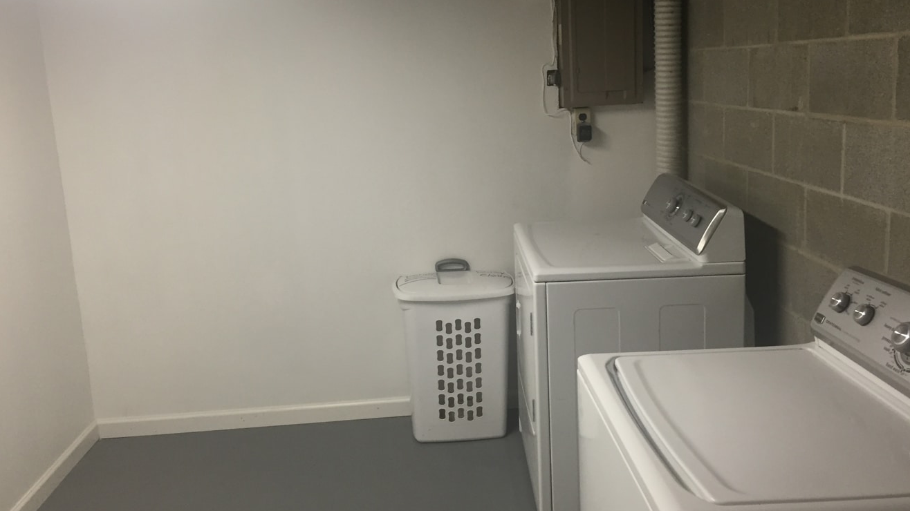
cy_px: 209
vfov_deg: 36.6
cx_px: 457
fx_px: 772
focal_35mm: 32
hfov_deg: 61.0
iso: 125
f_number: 2.2
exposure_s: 1/30
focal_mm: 4.15
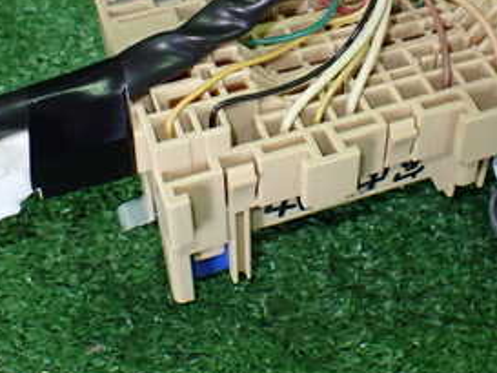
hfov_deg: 29.3
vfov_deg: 21.8
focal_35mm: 66
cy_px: 38
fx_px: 948
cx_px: 300
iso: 640
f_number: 2.3
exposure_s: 1/125
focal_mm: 5.4
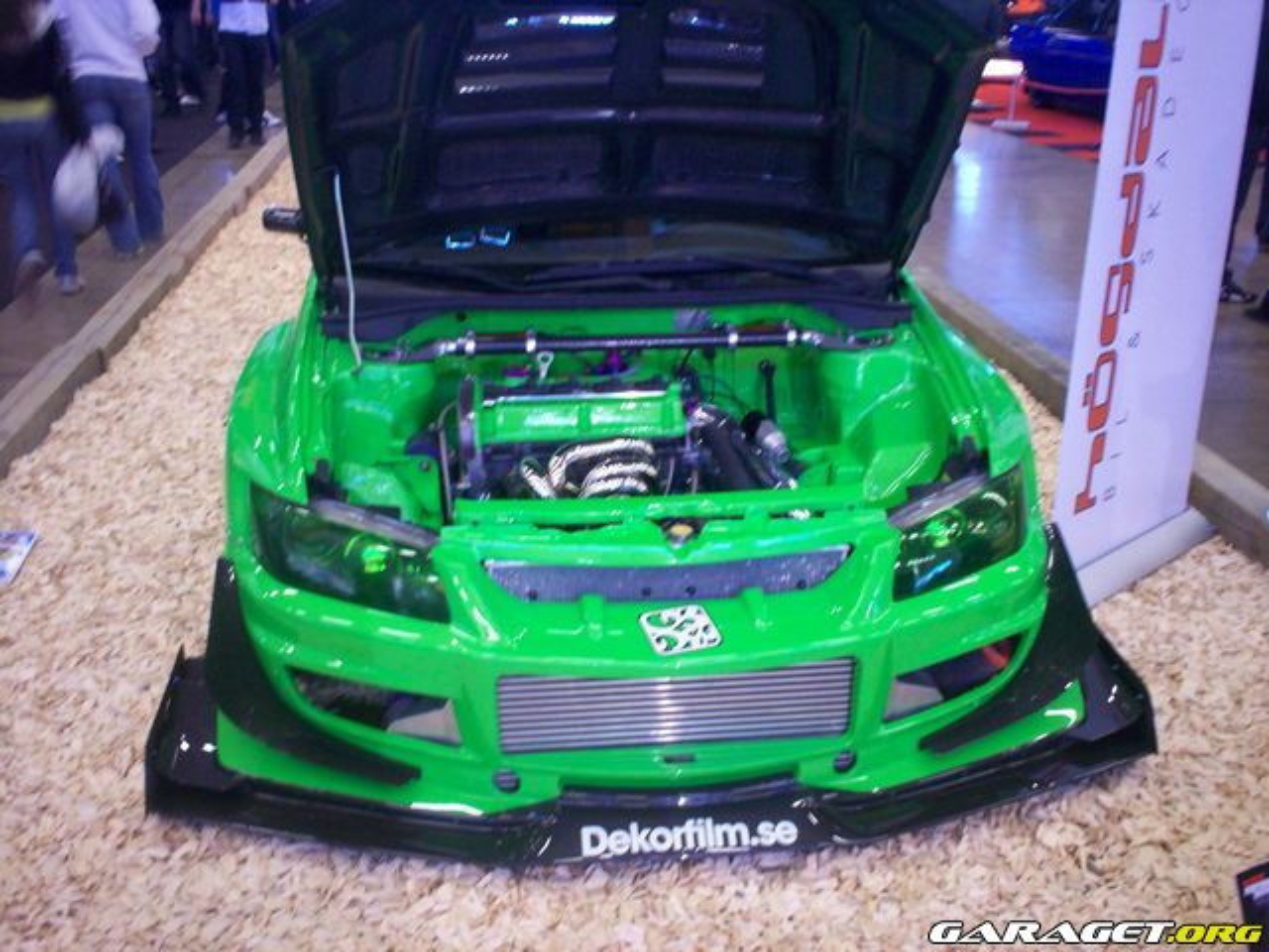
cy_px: 476
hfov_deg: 51.4
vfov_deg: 39.7
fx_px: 1320
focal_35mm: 36
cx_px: 634
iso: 200
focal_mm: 6
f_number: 4.5
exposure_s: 1/8
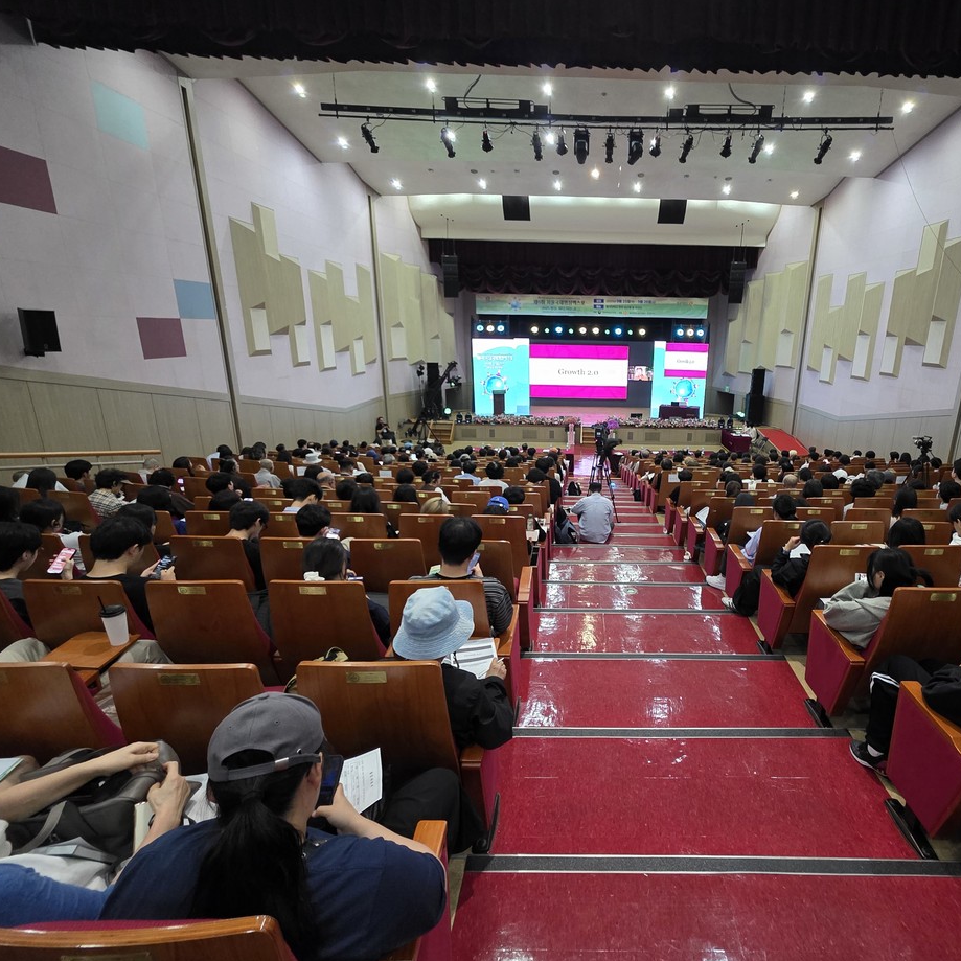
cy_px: 479
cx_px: 588
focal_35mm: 16
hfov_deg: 86.1
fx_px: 503
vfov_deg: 87.4
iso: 800
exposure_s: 1/60
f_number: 1.9
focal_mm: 2.2
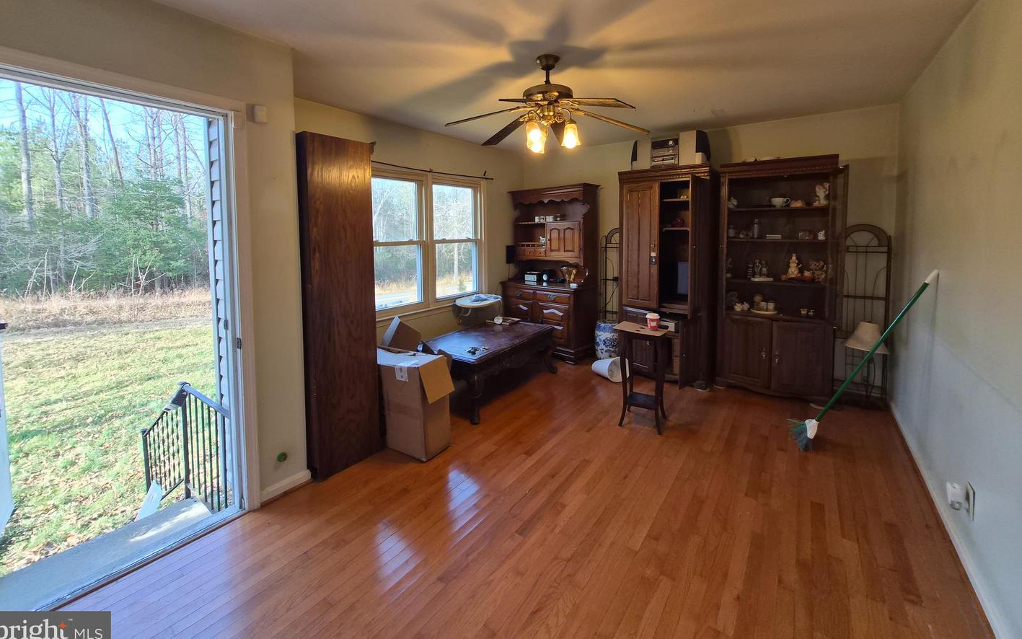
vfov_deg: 78.0
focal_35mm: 14
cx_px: 503
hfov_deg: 105.3
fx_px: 390
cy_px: 263
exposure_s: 1/60
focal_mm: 1.7
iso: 64
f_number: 2.2
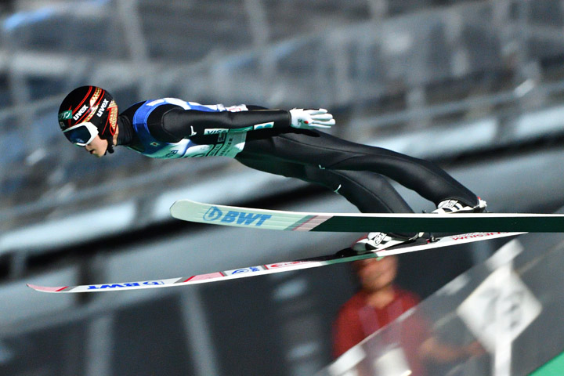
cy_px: 188
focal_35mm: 1000
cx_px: 282
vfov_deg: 1.4
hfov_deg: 2.1
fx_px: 15665
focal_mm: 500
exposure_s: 1/400
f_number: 4
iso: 2500
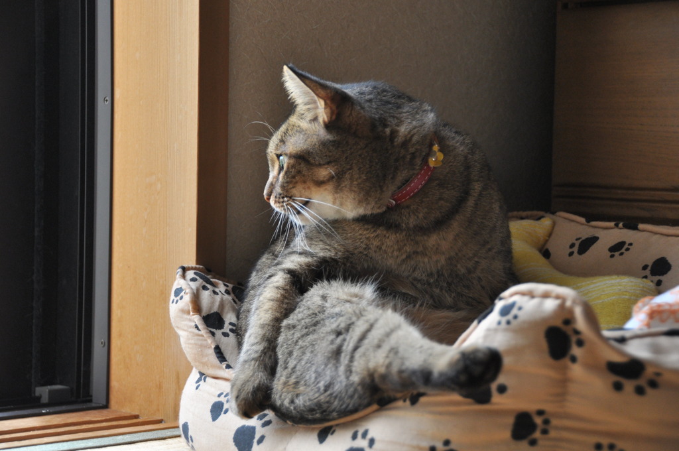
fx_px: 1837
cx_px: 340
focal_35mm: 98
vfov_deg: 14.0
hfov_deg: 20.9
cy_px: 226
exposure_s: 1/160
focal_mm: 65
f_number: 5
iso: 640
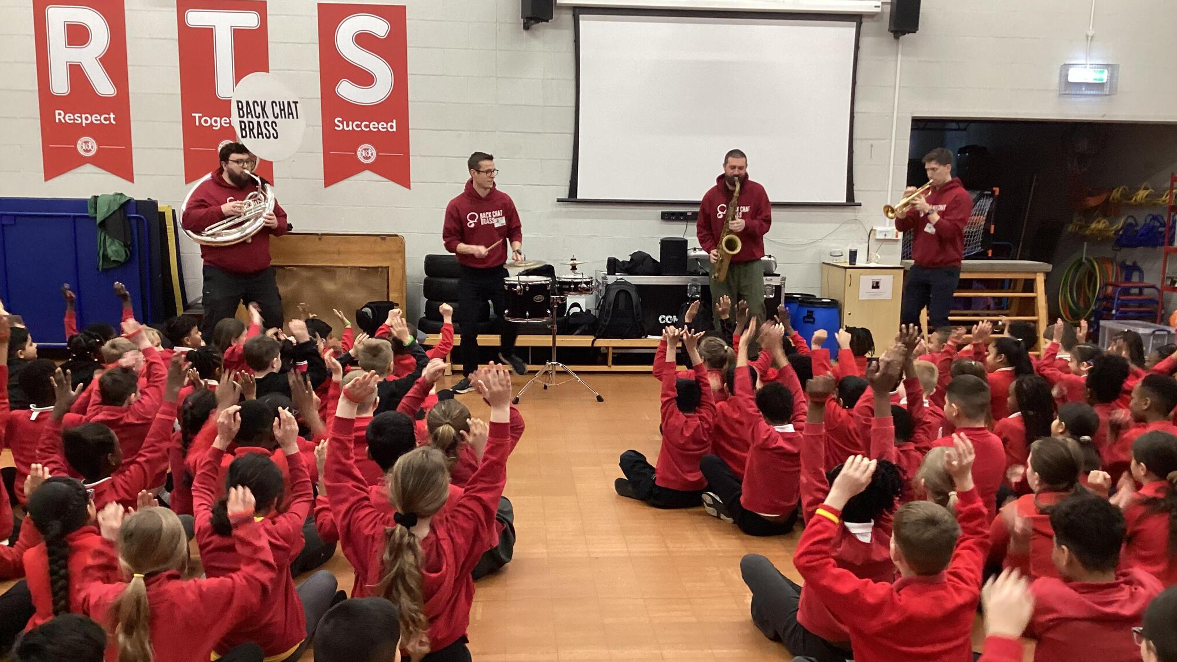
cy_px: 366
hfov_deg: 58.0
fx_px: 1061
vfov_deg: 34.6
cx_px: 588
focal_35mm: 34
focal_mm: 3.3
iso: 200
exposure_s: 1/50
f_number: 2.4
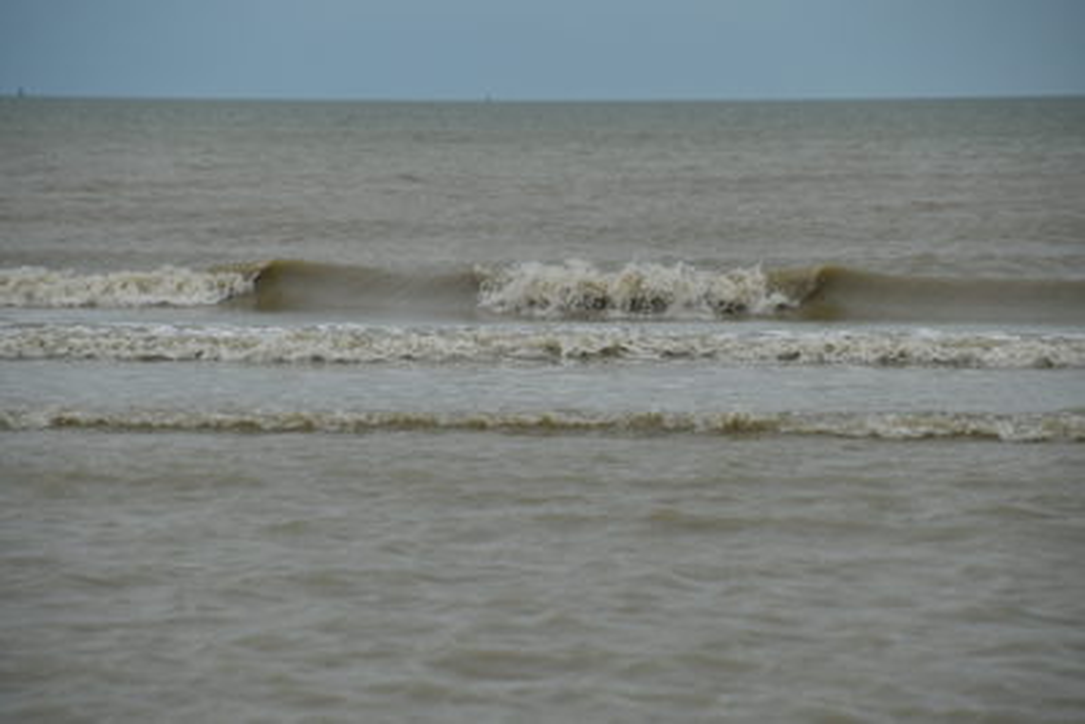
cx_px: 542
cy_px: 362
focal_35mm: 247
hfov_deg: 8.3
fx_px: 7447
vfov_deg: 5.6
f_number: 6
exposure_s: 1/320
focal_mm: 165
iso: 1250
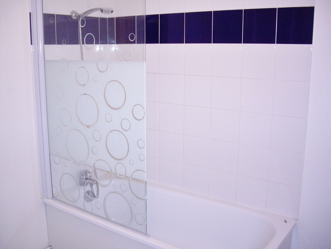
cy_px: 124
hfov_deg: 49.0
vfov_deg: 37.7
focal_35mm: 38
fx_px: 363
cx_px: 166
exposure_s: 1/40
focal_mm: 7.9
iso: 400
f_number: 2.8
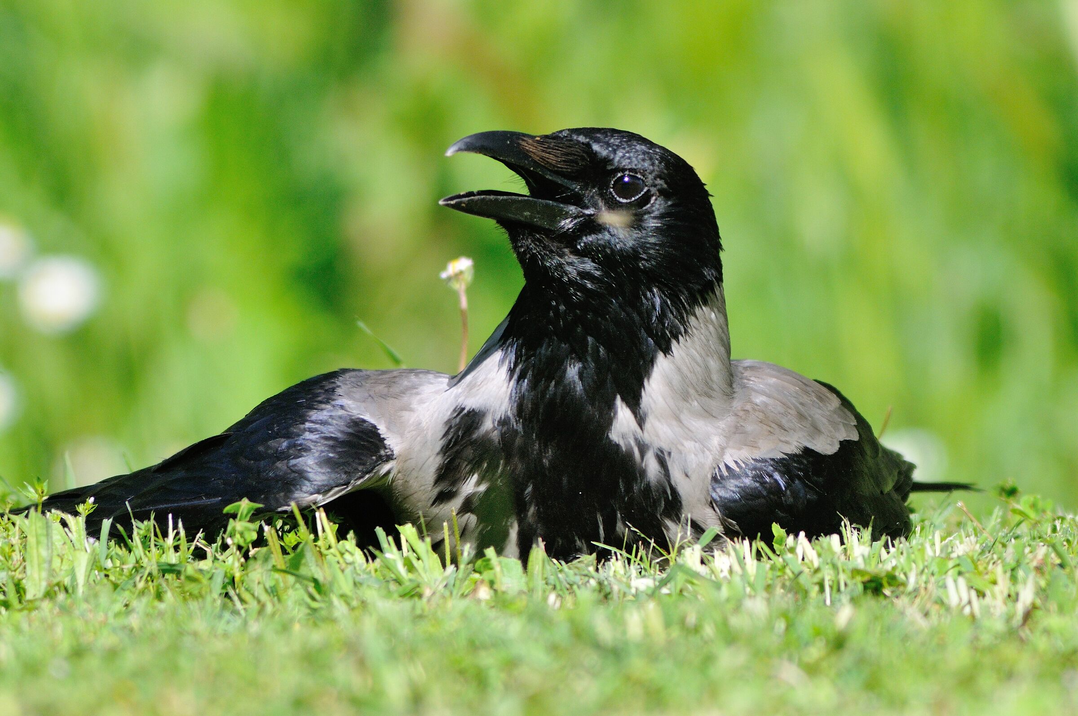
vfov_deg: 1.8
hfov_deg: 2.8
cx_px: 539
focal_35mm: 750
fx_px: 22431
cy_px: 358
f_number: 11
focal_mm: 500
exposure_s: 1/500
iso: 800
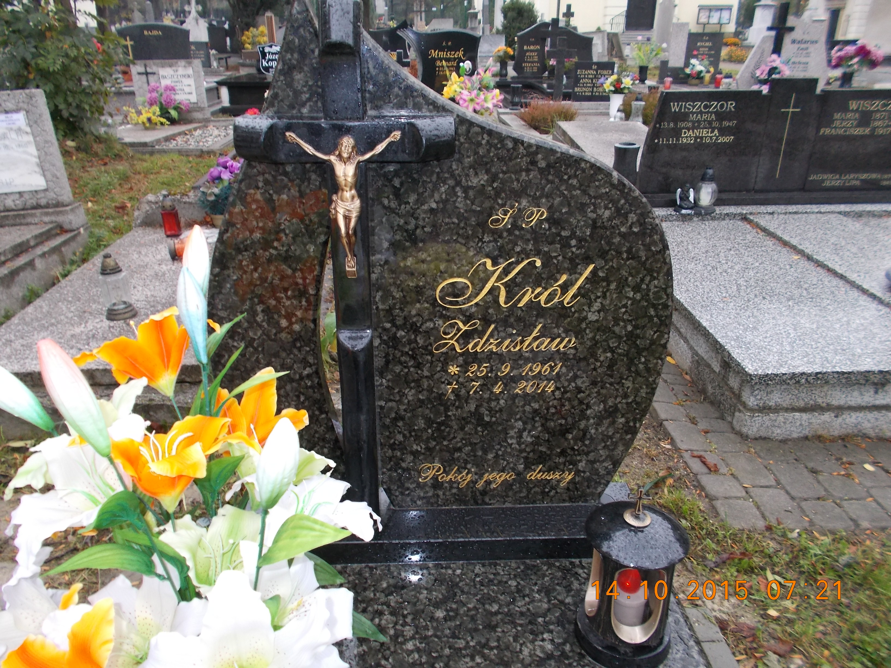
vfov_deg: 53.1
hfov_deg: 67.3
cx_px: 446
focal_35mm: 26
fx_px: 669
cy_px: 334
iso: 200
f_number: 3.2
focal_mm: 4.6
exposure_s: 1/25
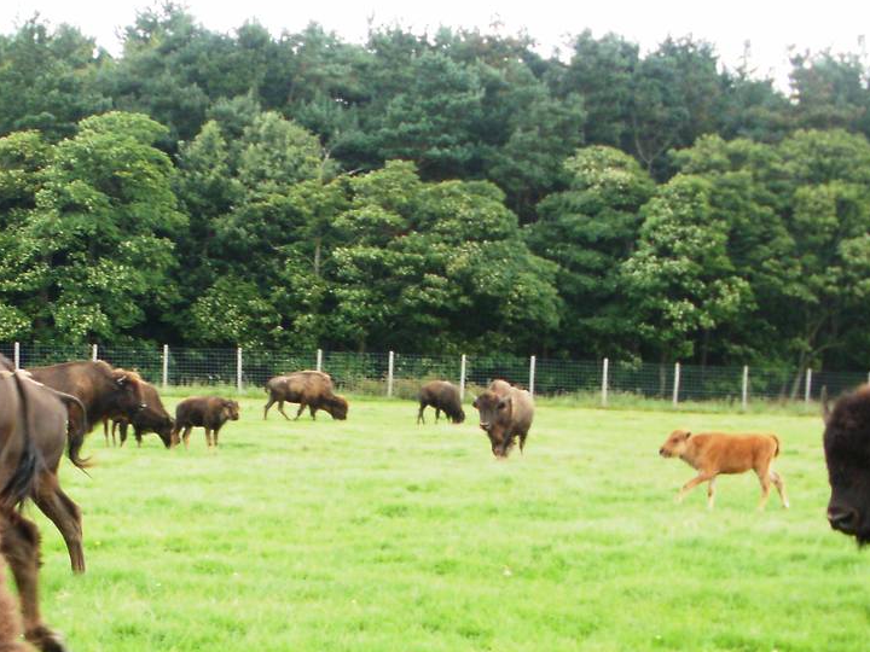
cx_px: 132
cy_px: 633
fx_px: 2011
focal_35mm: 80
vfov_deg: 18.0
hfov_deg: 23.9
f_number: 3.5
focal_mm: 6.3
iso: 100
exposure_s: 1/100
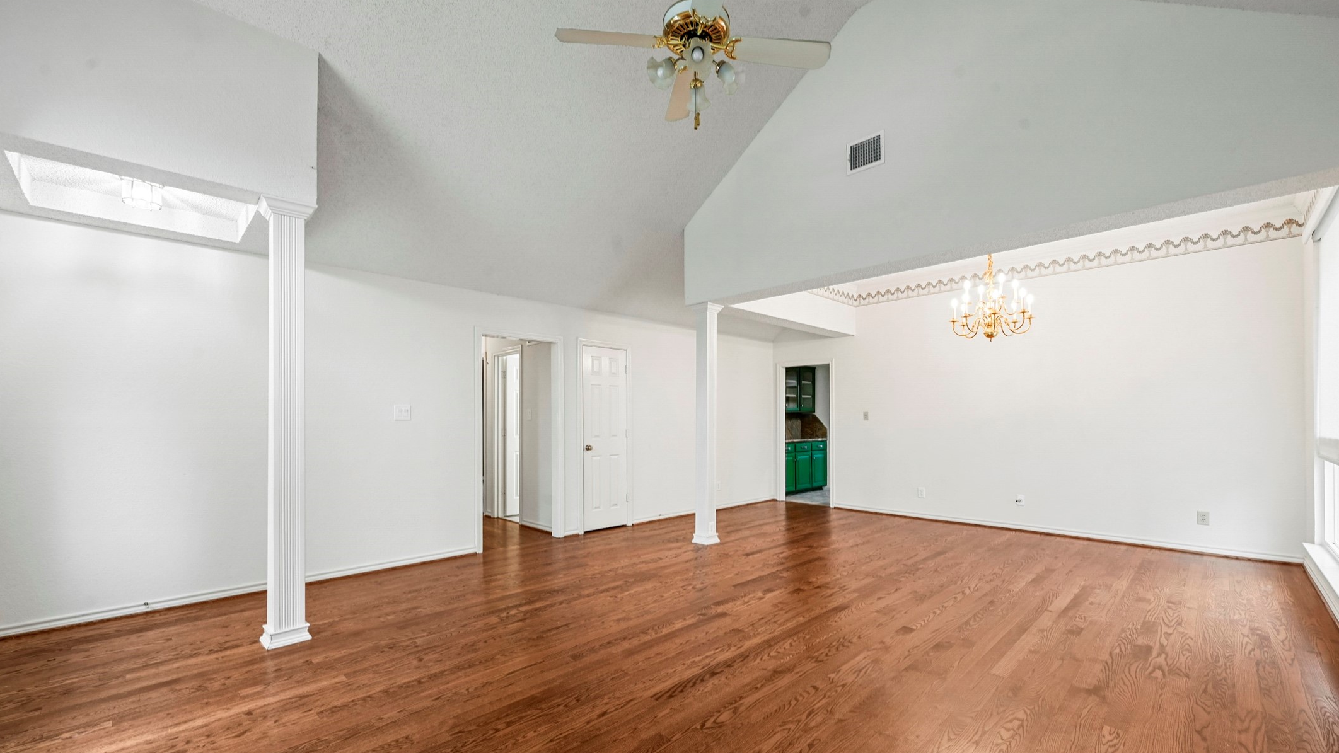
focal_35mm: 15
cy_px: 420
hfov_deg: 103.0
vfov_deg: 70.3
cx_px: 681
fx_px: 533
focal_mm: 14
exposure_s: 1/3
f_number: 9
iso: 640
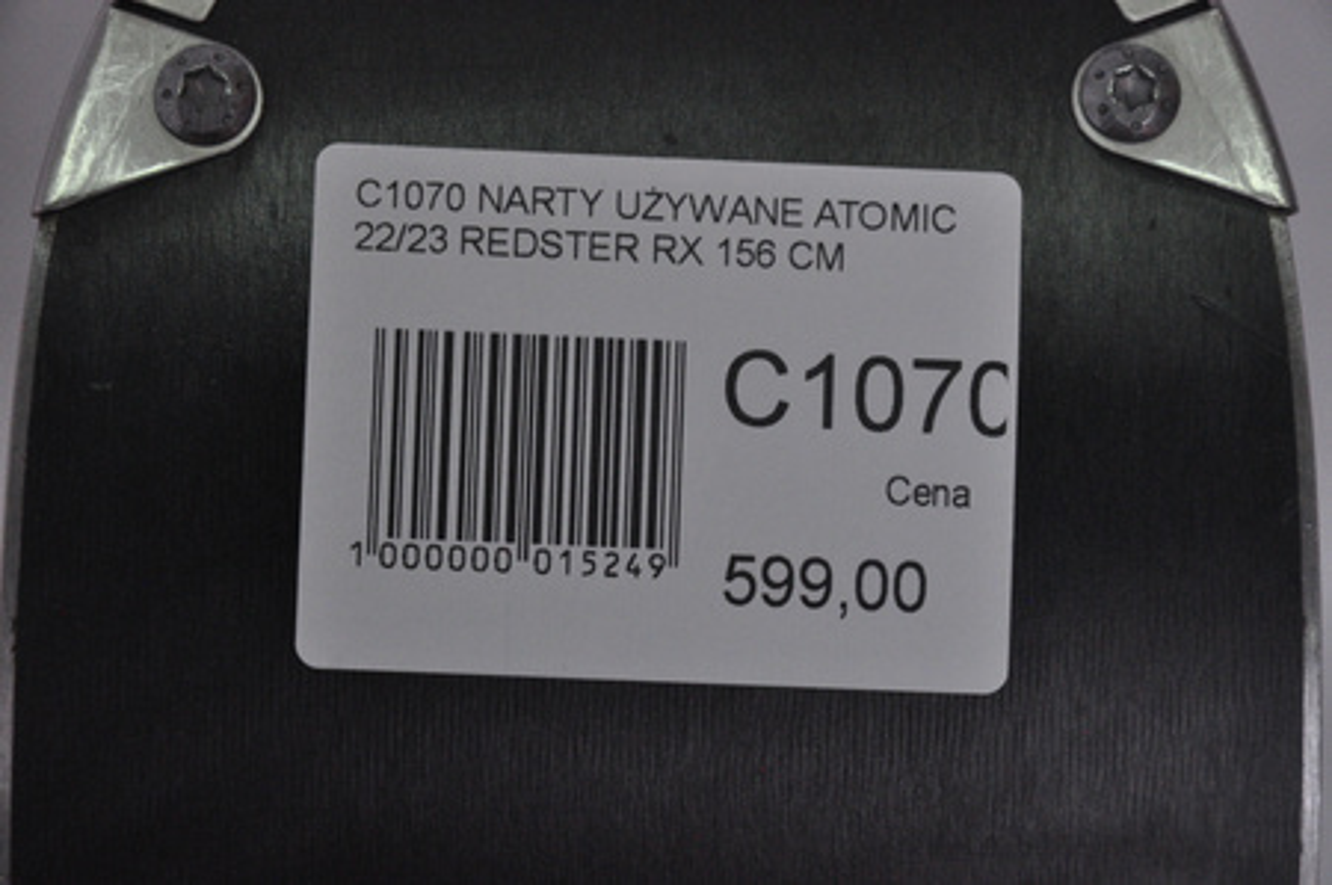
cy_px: 442
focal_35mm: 158
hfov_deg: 13.1
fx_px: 5821
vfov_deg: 8.7
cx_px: 666
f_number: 9.5
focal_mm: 105
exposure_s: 1/125
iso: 3200
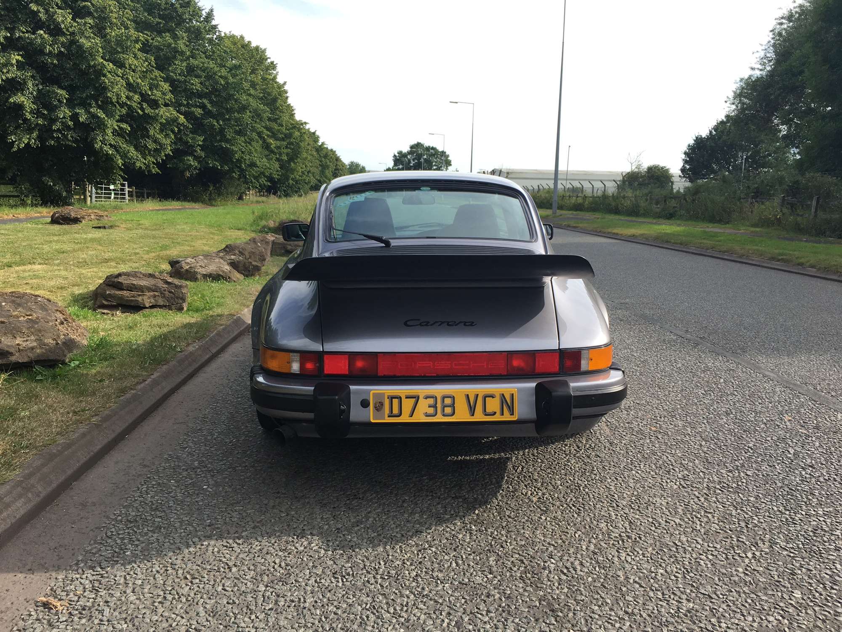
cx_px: 421
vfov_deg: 48.2
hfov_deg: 61.7
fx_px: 705
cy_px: 316
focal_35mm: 29
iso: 25
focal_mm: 4.15
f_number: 2.2
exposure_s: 1/610
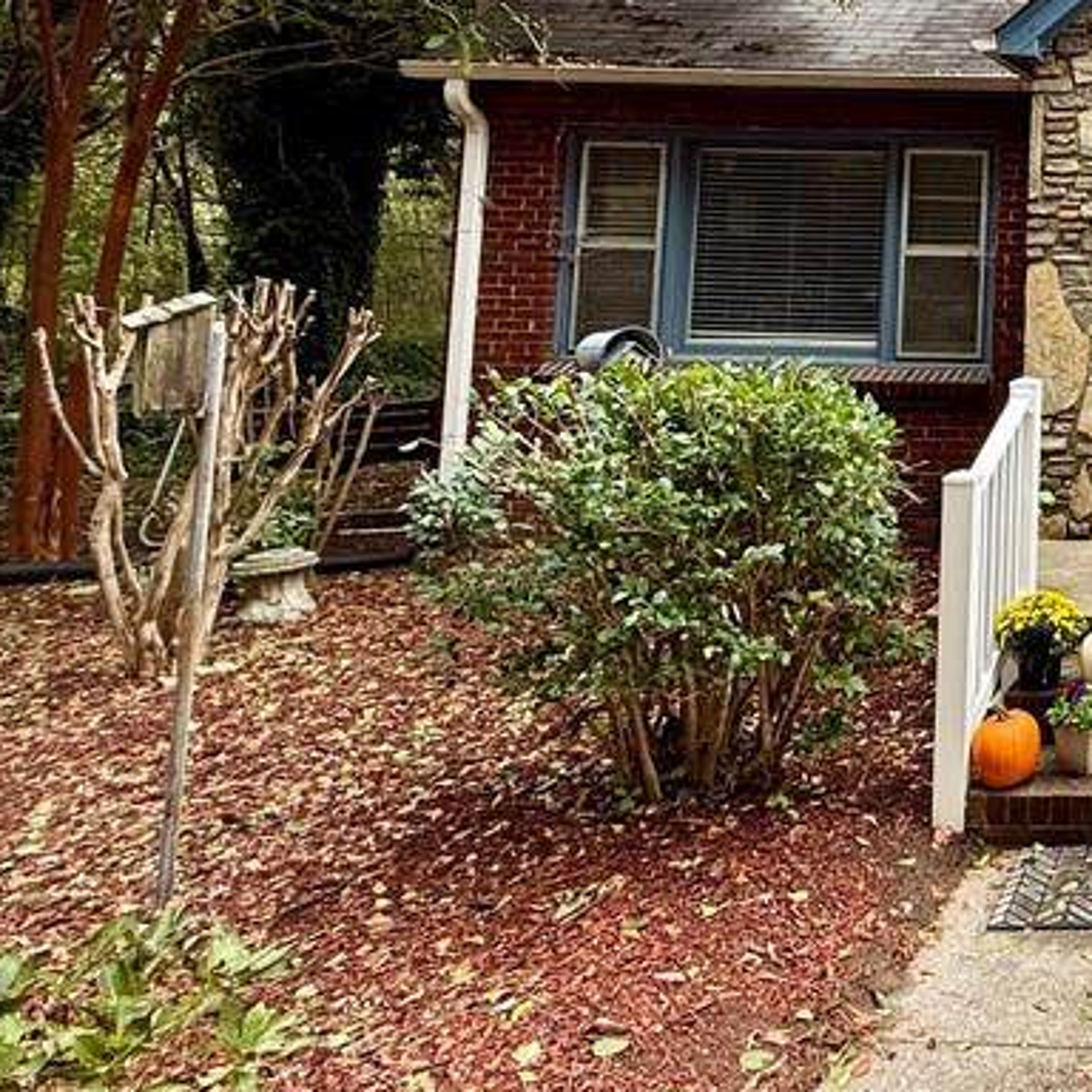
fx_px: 1178
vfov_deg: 46.9
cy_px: 205
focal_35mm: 33
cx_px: 1351
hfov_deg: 36.5
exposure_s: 1/166
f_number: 2.2
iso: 64
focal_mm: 2.22
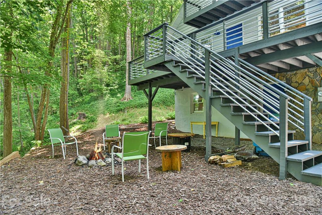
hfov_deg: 73.7
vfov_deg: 53.1
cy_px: 108
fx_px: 215
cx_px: 161
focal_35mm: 24
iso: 1600
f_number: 5
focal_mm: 24
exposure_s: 1/100
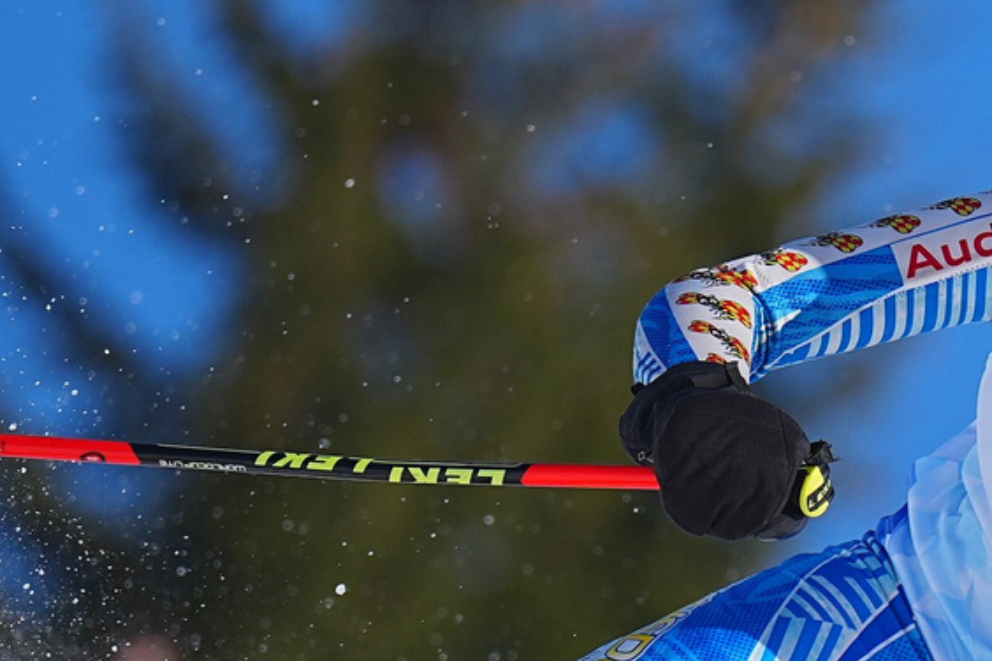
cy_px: 483
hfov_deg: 2.4
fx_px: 23503
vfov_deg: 1.6
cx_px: 1268
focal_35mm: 853
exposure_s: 1/5000
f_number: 2.8
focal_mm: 188
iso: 100
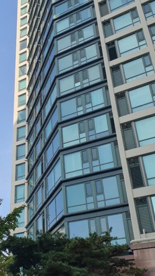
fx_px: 315
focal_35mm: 43
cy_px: 136
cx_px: 21
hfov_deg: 26.9
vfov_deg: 47.4
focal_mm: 4.32
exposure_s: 1/888
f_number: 2.4
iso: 50
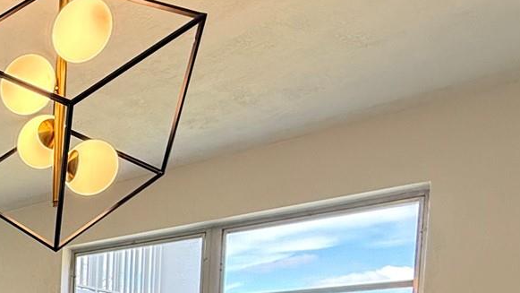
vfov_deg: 24.1
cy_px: 401
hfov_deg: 35.2
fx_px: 579
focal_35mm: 42
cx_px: -140
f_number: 2.2
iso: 125
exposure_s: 1/120
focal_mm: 2.22
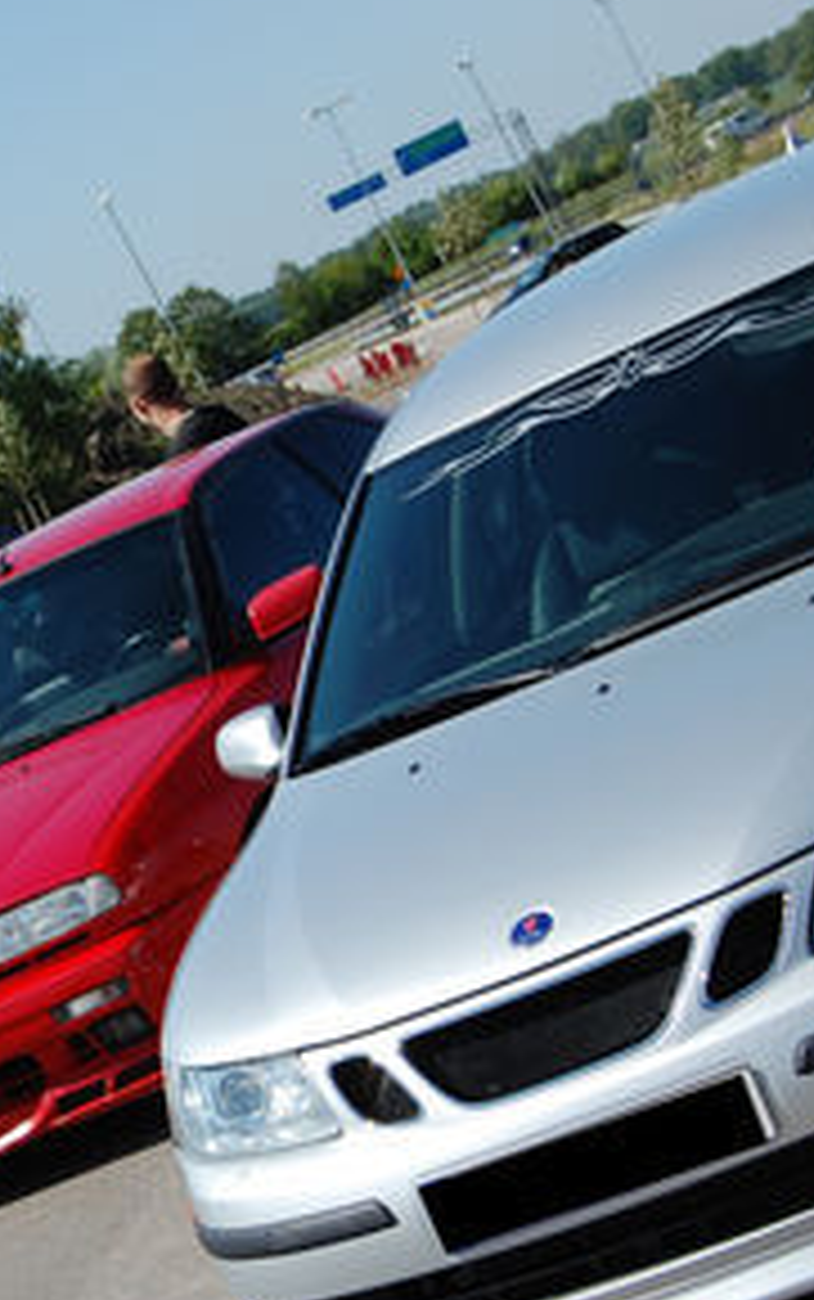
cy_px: 886
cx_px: -58
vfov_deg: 18.1
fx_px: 4076
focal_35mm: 115
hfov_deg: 11.3
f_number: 10
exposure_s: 1/400
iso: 200
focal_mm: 34
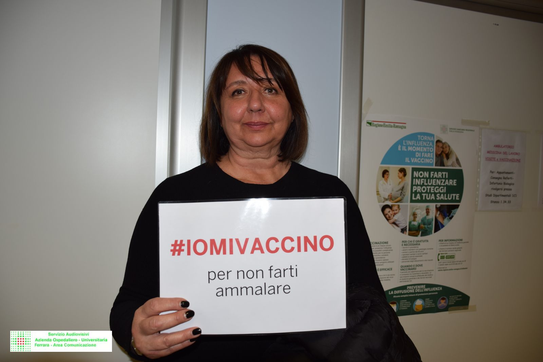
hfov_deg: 61.9
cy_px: 181
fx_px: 452
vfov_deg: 43.6
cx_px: 272
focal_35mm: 30
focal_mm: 20
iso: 100
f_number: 3.5
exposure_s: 1/60
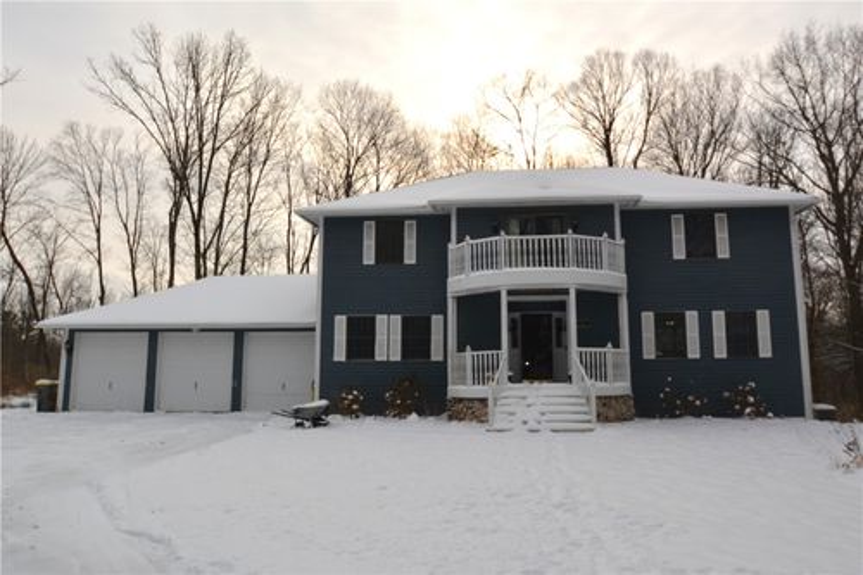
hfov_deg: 77.3
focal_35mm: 22
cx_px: 432
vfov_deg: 56.1
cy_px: 288
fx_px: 539
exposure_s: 1/200
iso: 100
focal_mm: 15
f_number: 11
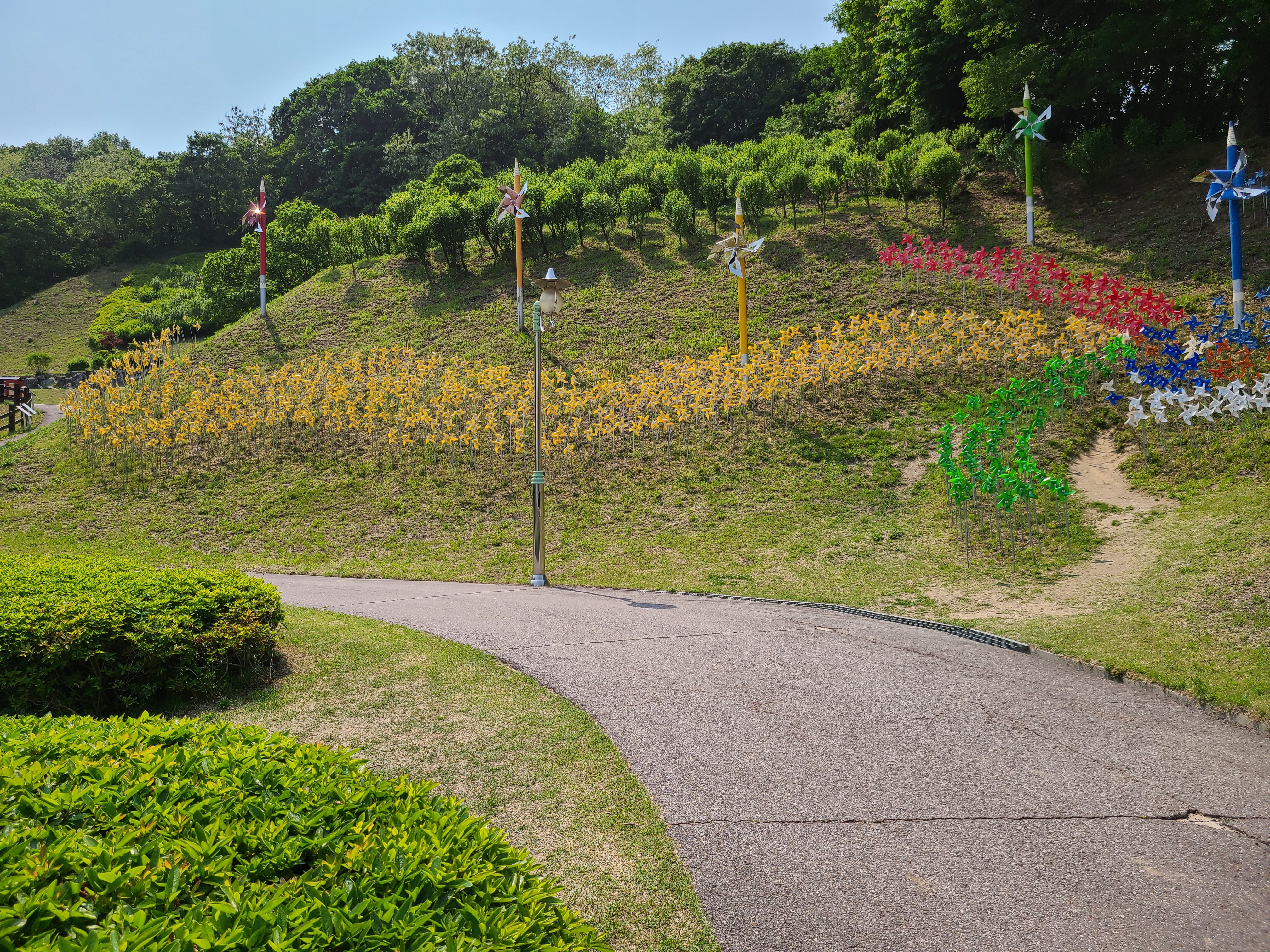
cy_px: 476
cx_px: 635
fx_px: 954
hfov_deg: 67.3
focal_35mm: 26
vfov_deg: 53.1
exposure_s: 1/2866
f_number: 1.8
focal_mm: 5.4
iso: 40
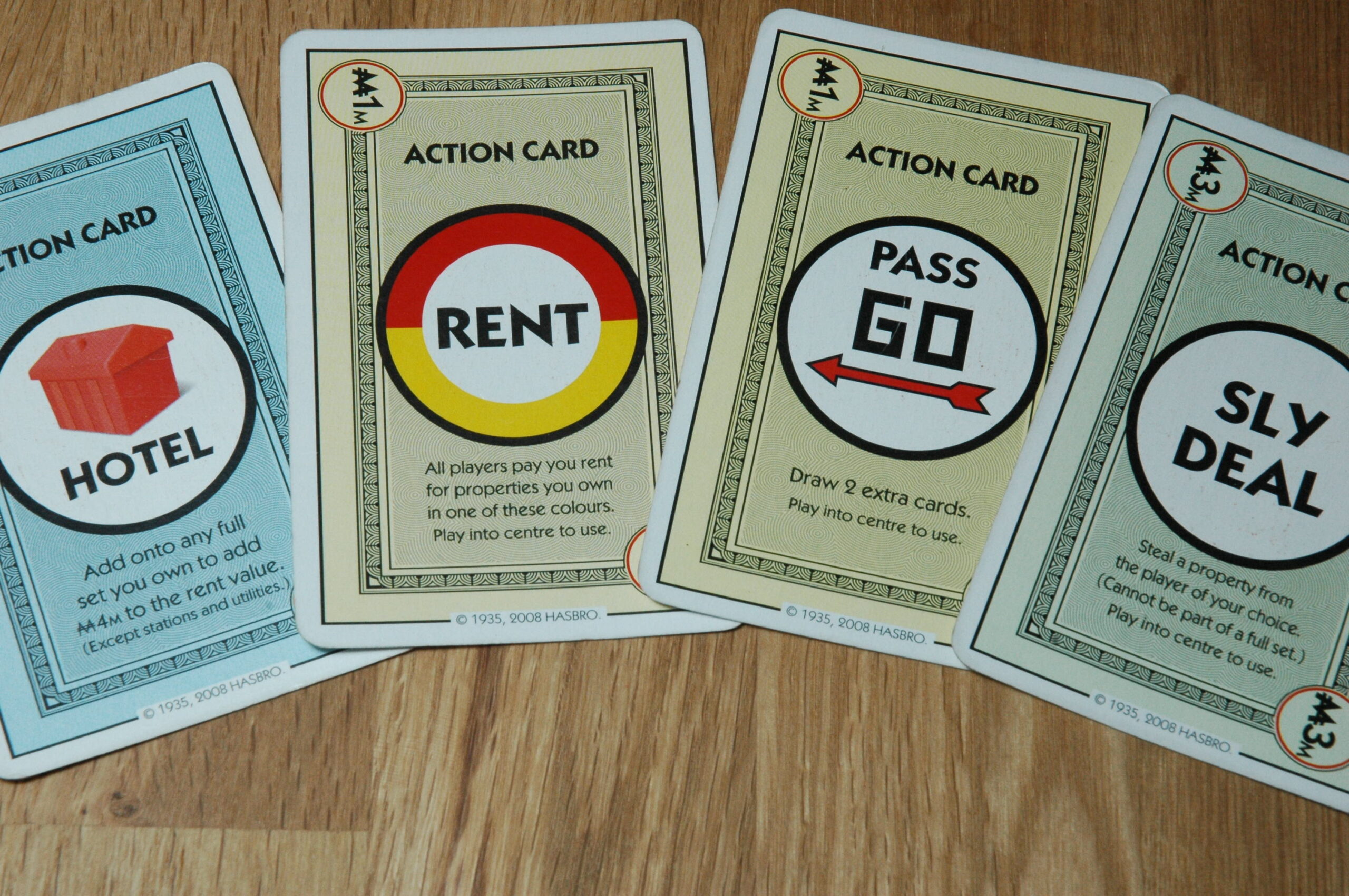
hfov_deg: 19.5
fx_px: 3931
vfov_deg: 13.0
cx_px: 674
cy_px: 448
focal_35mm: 105
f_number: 16
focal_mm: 70
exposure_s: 1/20
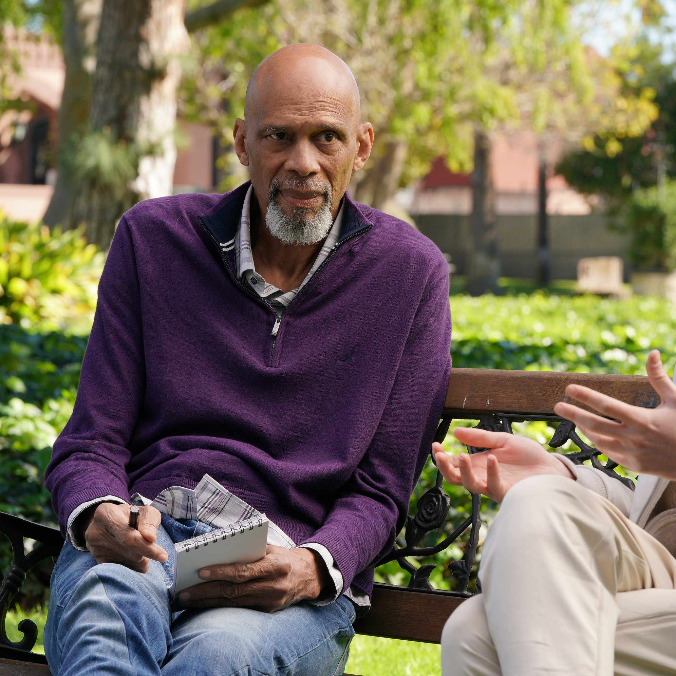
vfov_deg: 10.9
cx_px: 469
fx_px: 3535
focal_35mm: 160
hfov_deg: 10.9
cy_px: 337
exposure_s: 1/500
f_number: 9
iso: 800
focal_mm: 125
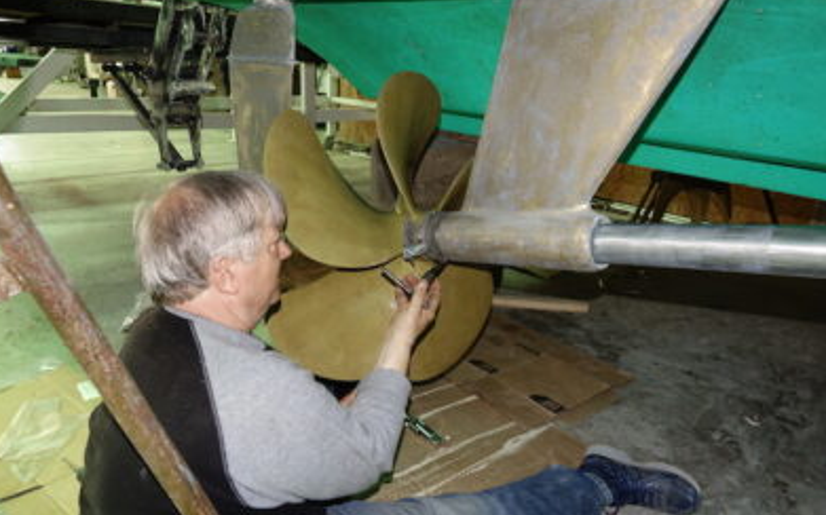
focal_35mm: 25
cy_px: 272
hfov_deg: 72.6
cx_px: 408
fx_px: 563
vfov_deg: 49.2
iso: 200
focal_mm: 8.8
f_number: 2.4
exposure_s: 1/30
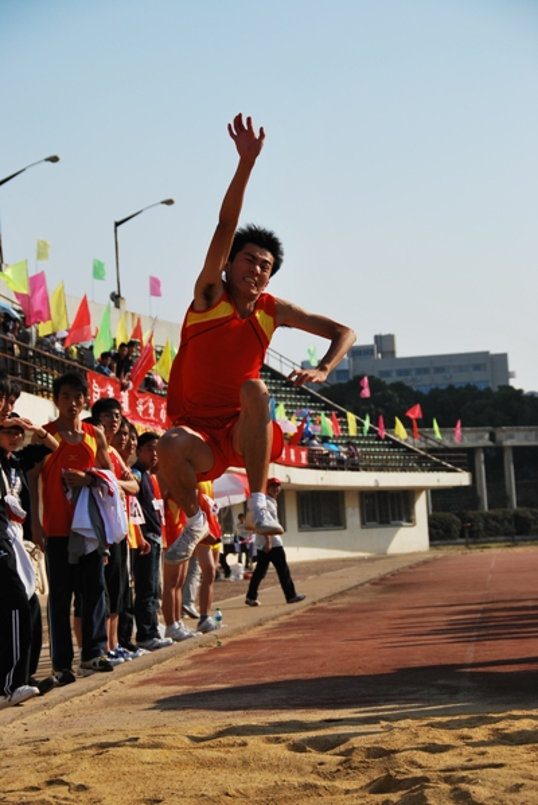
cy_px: 402
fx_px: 2180
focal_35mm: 98
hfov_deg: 14.1
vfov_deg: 20.9
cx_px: 269
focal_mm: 65
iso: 100
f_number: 6.3
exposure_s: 1/640
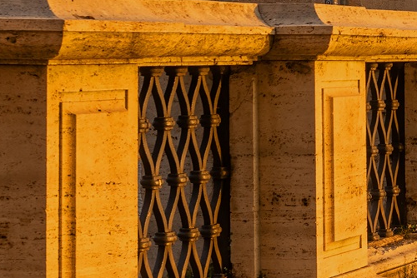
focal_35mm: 192
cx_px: 596
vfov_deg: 7.0
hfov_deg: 10.4
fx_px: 2225
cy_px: -243
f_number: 7.1
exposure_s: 1/160
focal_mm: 50
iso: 100
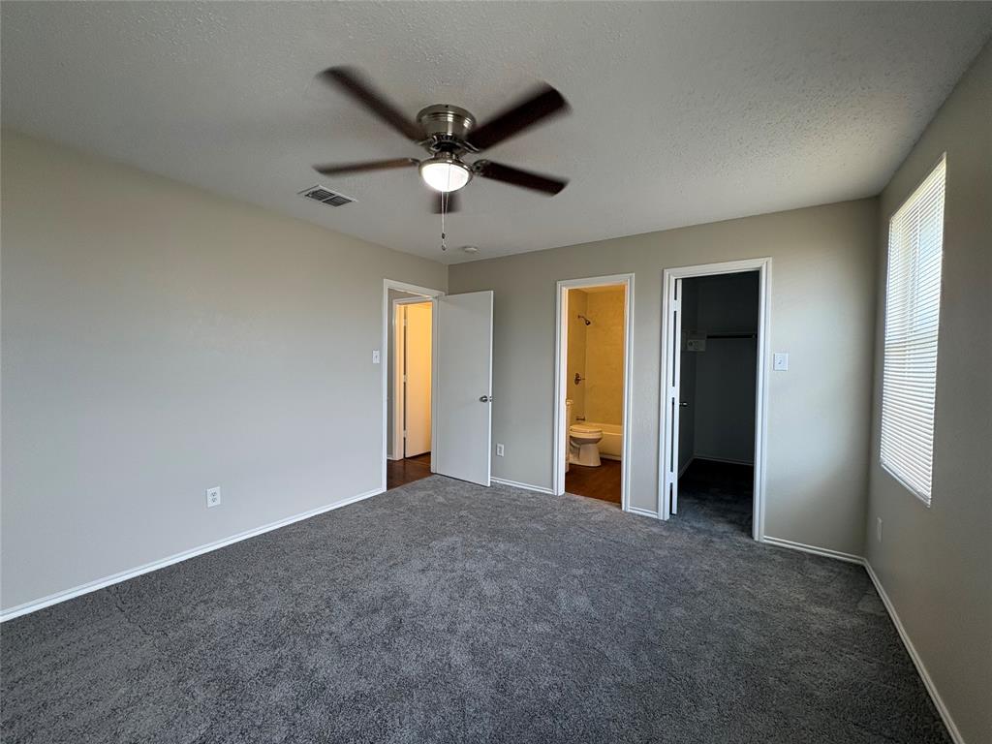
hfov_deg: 102.1
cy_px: 372
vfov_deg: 85.7
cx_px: 496
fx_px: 401
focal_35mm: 14
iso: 125
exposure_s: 1/60
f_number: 2.2
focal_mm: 2.22
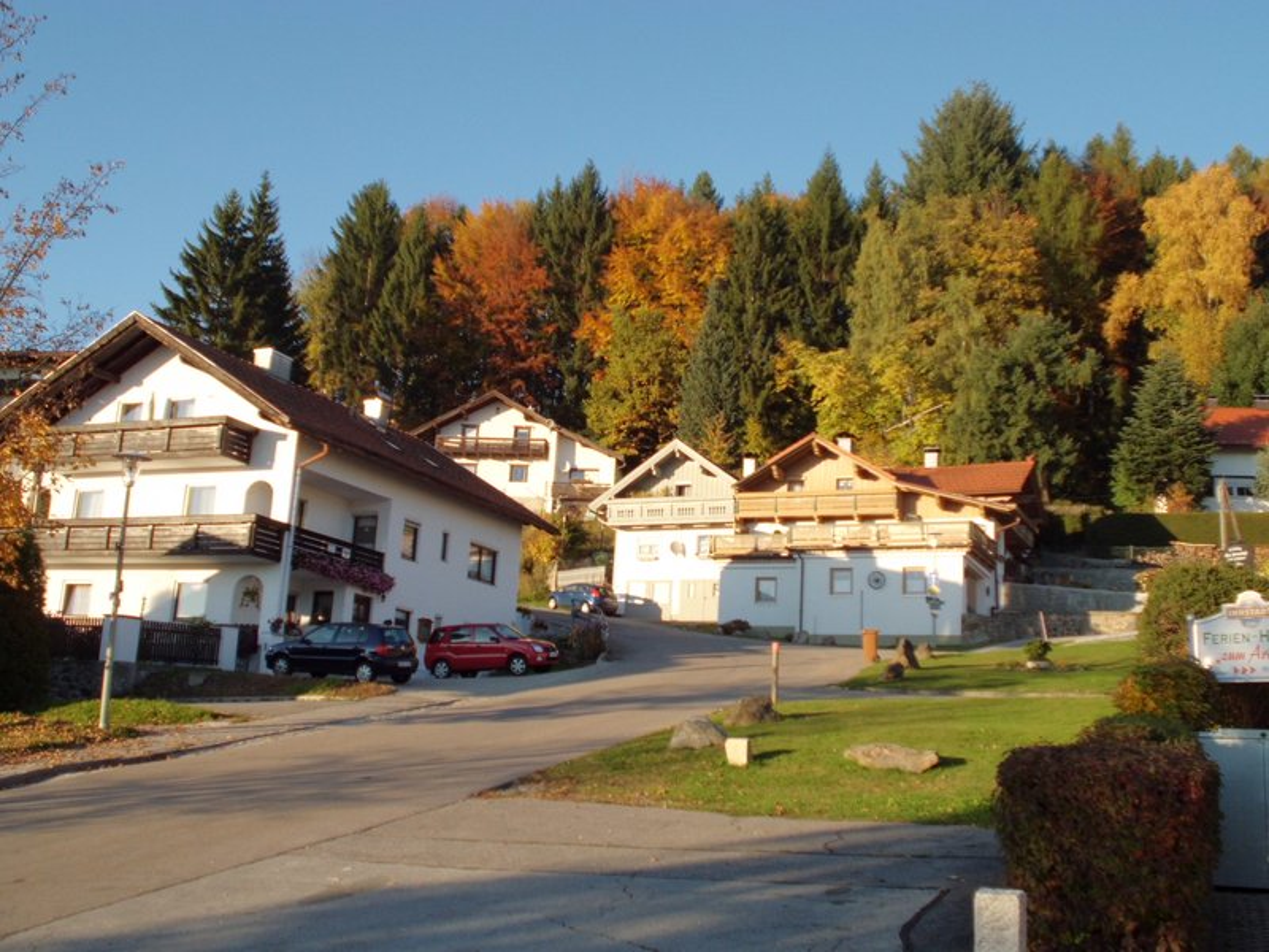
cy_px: 476
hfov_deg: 49.0
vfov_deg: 37.7
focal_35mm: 38
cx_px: 634
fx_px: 1393
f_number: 3.9
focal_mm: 6.9
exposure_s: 1/320
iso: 100
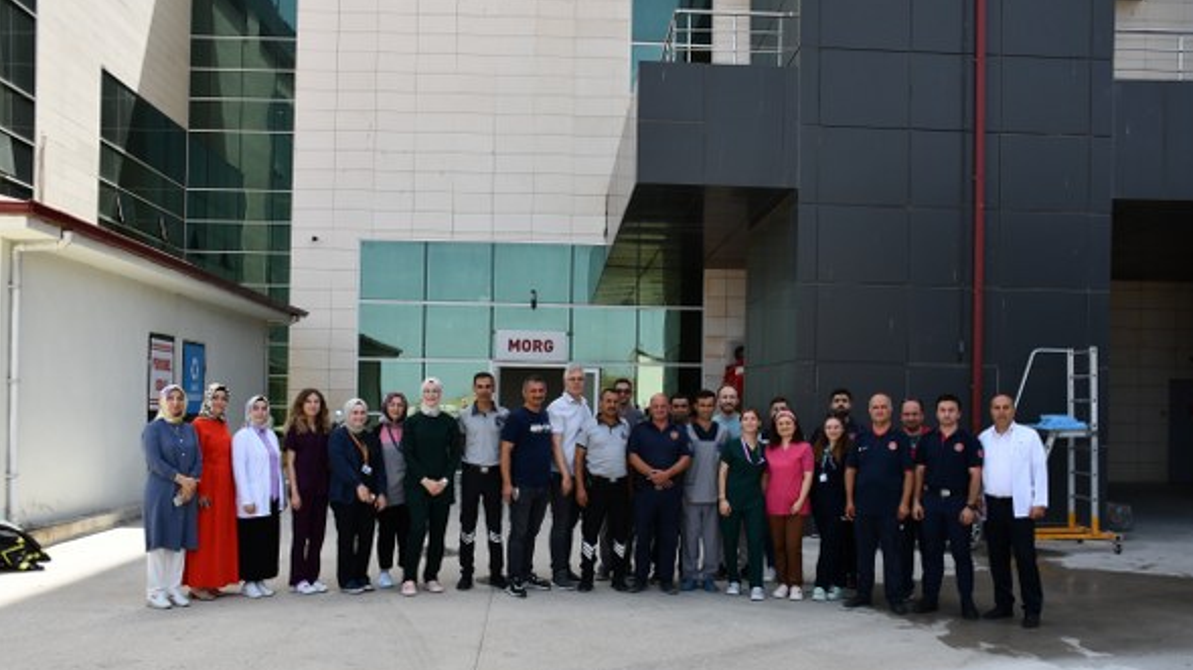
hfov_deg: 61.0
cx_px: 600
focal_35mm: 32
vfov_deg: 36.6
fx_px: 1012
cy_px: 393
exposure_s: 1/320
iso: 250
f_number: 9
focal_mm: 20
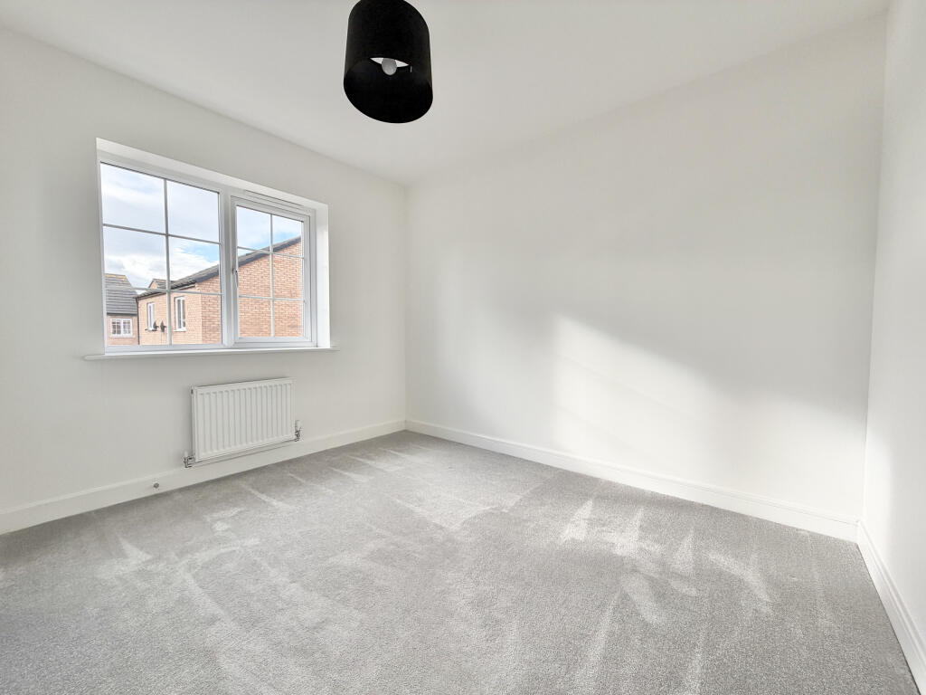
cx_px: 463
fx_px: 375
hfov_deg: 102.1
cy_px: 348
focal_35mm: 14
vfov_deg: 85.7
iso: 50
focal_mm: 2.22
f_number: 2.2
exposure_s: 1/221
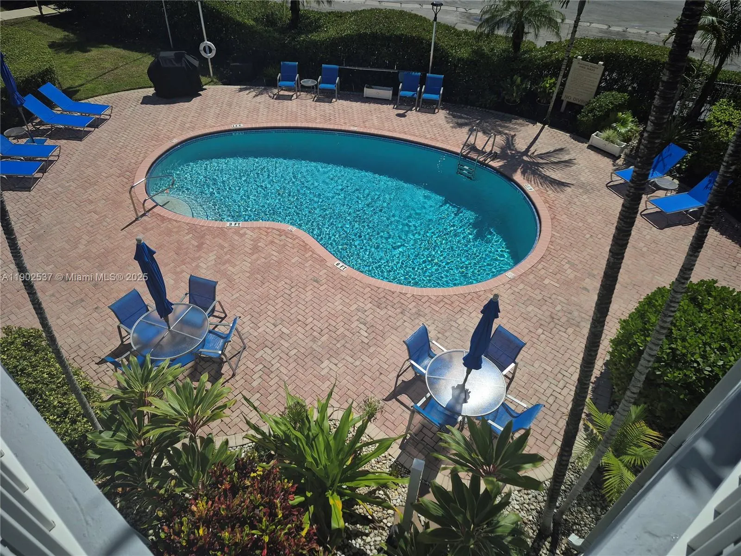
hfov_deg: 73.9
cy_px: 278
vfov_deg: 58.9
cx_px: 370
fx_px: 492
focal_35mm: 23
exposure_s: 1/3016
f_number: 1.8
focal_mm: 5.4
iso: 25
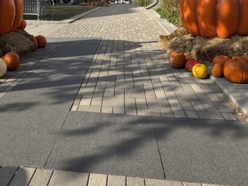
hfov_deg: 52.5
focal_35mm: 35
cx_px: 106
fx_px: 251
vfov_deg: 38.3
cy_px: 24
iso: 50
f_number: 2.2
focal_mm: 2.22
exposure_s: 1/1789
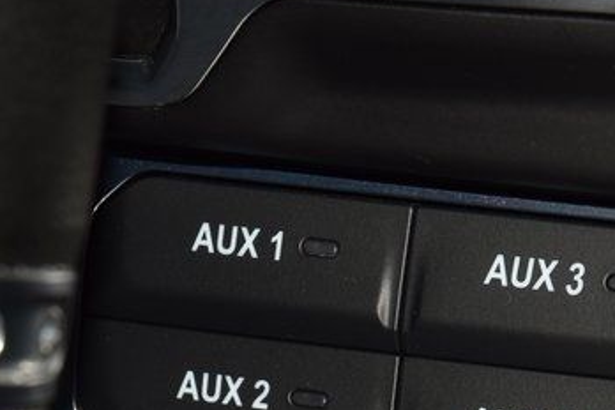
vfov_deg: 4.4
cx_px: 479
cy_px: 330
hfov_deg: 6.7
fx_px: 5278
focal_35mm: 309
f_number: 8
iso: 100
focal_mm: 70
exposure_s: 1/125
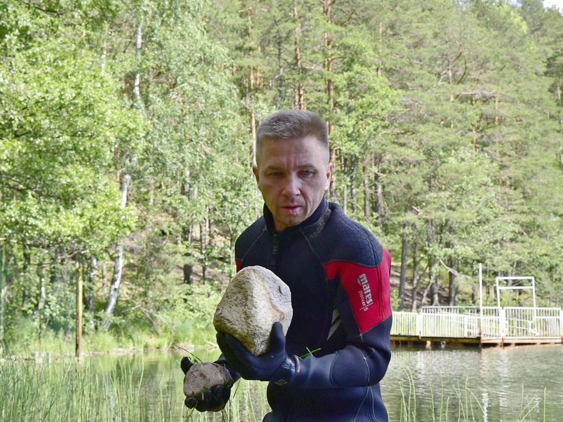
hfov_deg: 33.8
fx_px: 927
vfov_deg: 25.7
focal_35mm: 57
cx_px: 276
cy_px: 208
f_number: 10
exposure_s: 1/400
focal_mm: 52
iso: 500
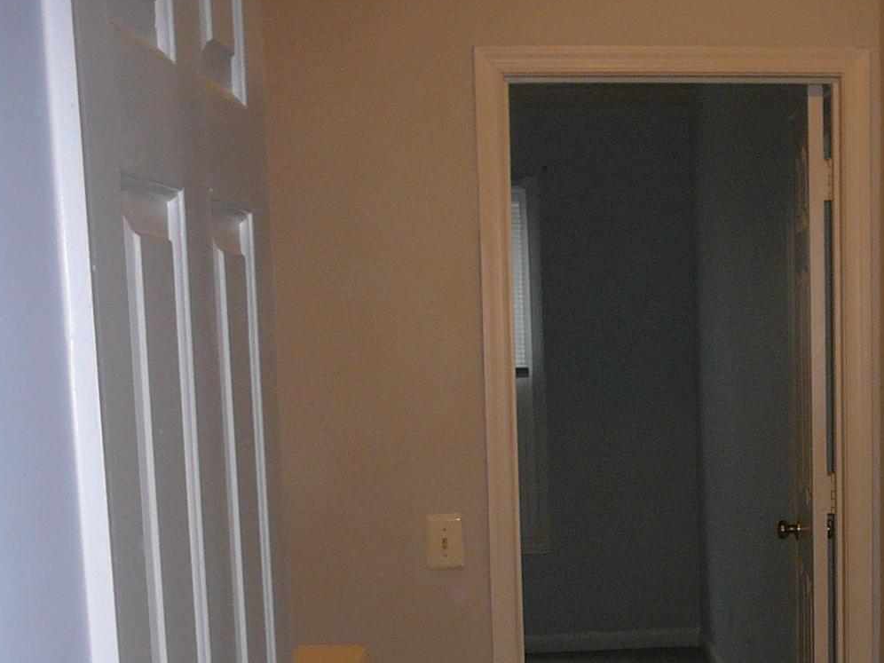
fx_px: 1839
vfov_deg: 19.8
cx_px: 689
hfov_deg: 26.6
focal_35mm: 72
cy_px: 670
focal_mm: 5.2
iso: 100
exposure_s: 1/30
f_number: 2.8
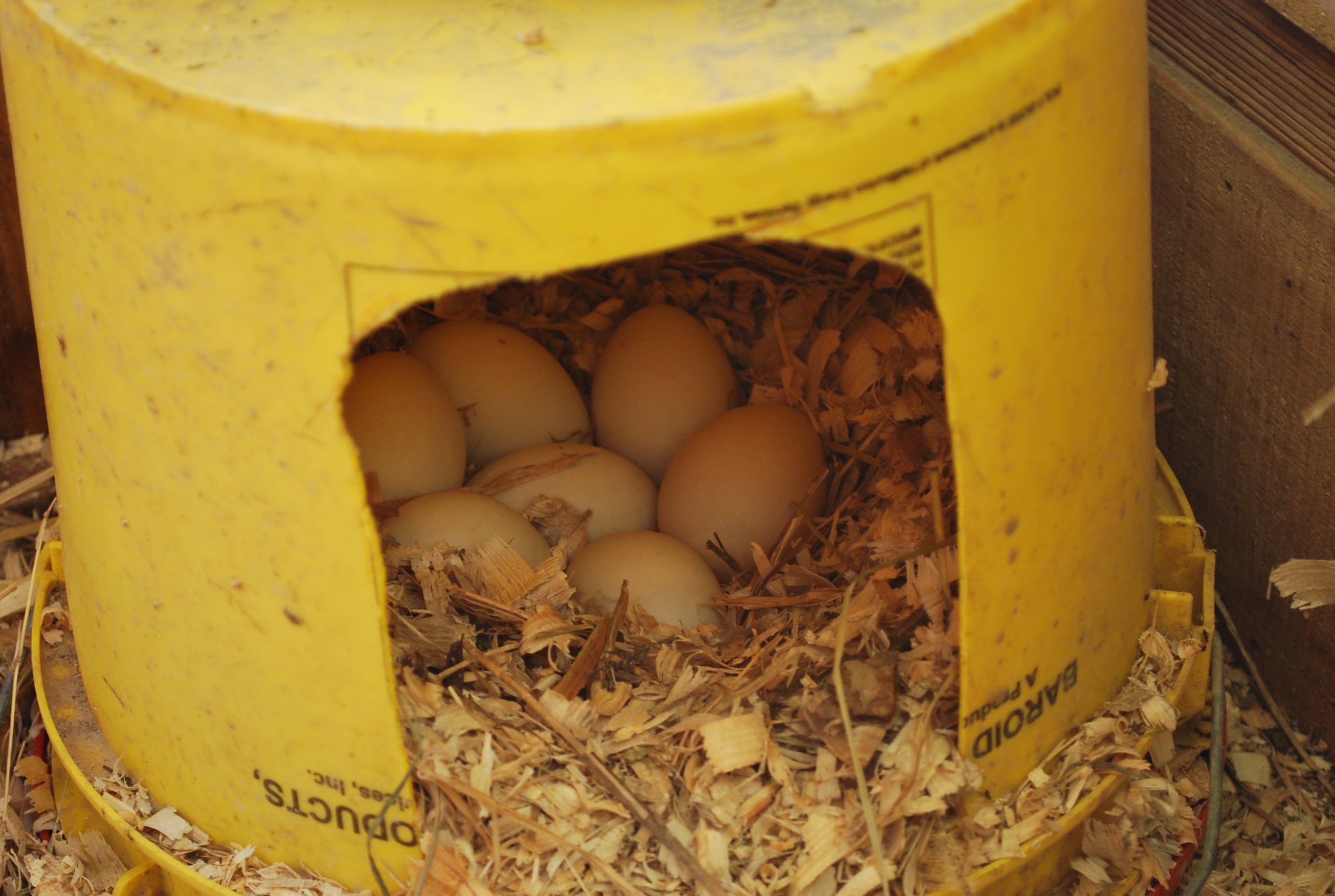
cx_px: 646
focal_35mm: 92
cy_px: 480
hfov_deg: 22.2
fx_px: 3402
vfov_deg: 15.0
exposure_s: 1/30
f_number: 5.6
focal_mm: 55
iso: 280
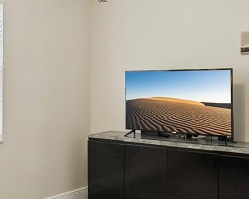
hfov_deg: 33.1
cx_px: 28
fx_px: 398
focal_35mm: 54
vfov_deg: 28.1
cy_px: 89
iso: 640
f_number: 9
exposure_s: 1/50
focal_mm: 16
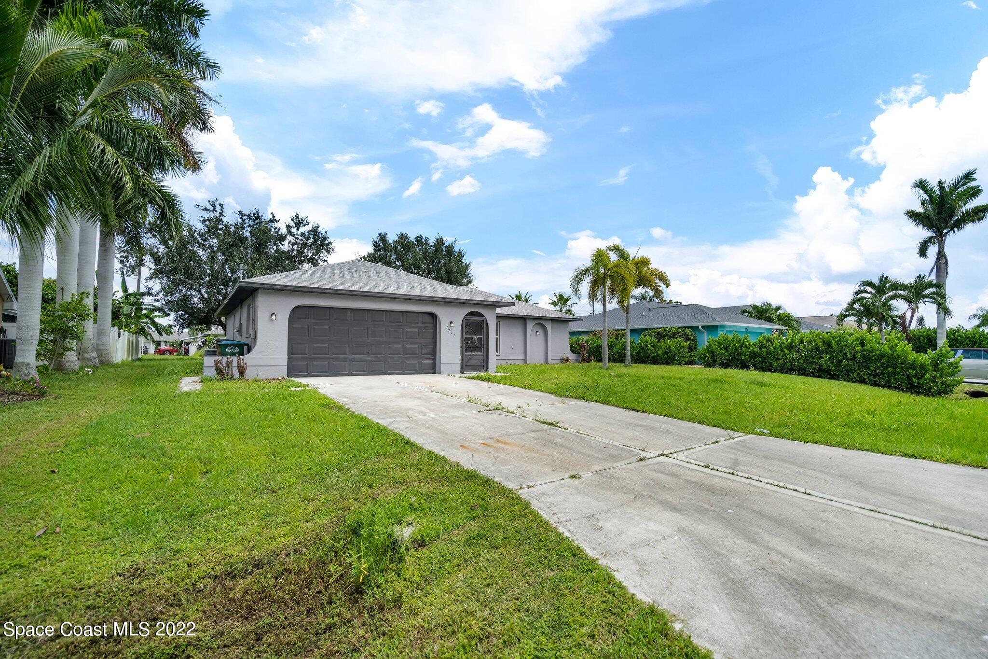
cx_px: 494
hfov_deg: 96.7
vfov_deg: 73.7
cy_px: 330
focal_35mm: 16
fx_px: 439
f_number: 5.6
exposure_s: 1/6400
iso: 320
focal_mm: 16
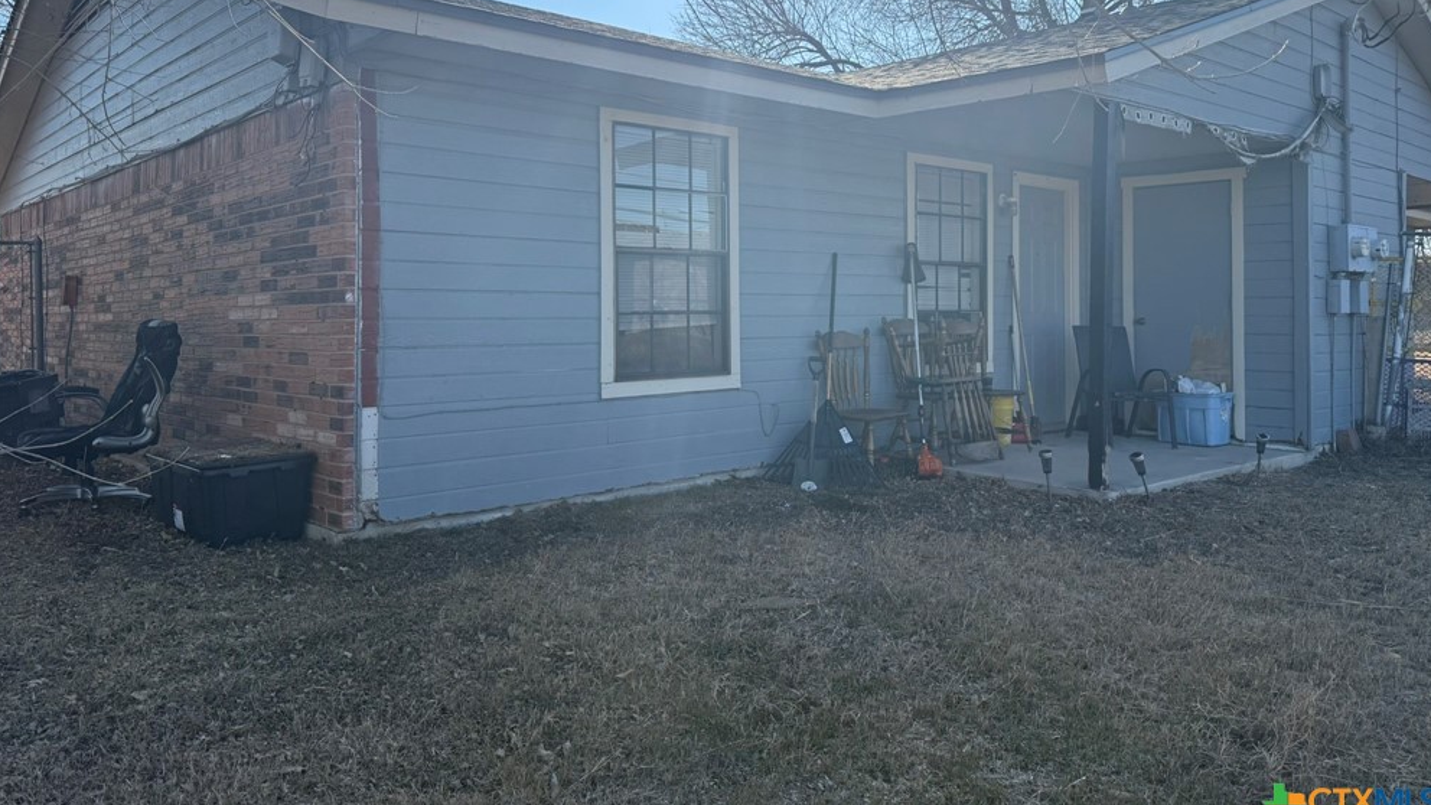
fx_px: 1024
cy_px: 300
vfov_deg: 42.6
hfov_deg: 69.8
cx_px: 734
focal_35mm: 27
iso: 125
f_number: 1.78
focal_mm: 6.76
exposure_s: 1/4975
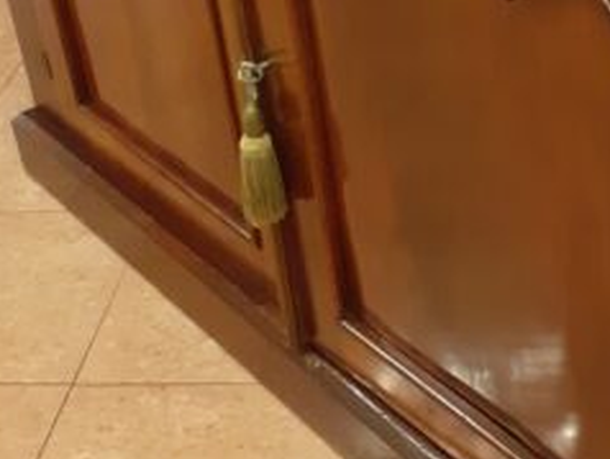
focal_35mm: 58
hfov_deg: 32.5
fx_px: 1023
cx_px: 469
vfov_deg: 24.1
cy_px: -1
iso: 400
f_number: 1.9
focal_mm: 3.6
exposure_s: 1/25
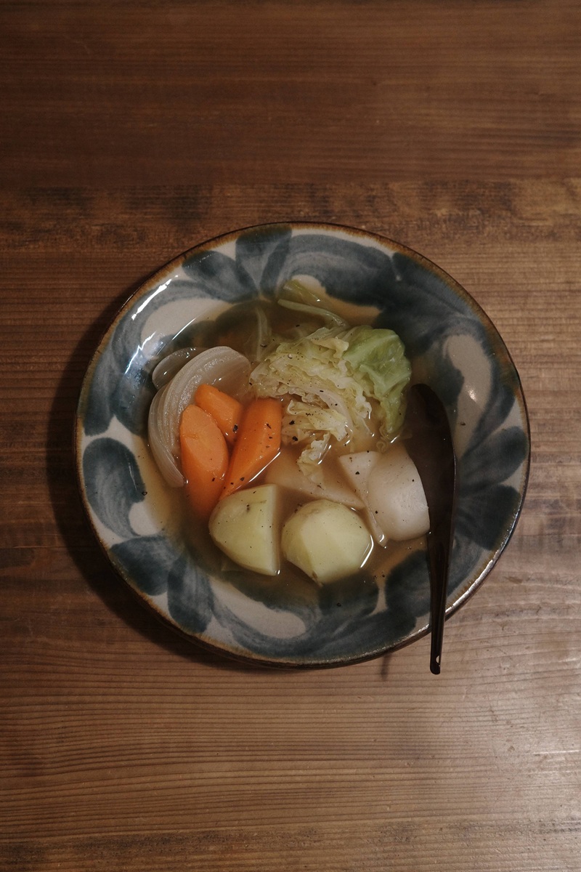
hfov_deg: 27.0
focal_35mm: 50
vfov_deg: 39.6
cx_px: 290
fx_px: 1210
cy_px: 436
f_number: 2.8
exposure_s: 1/60
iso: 1250
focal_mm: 26
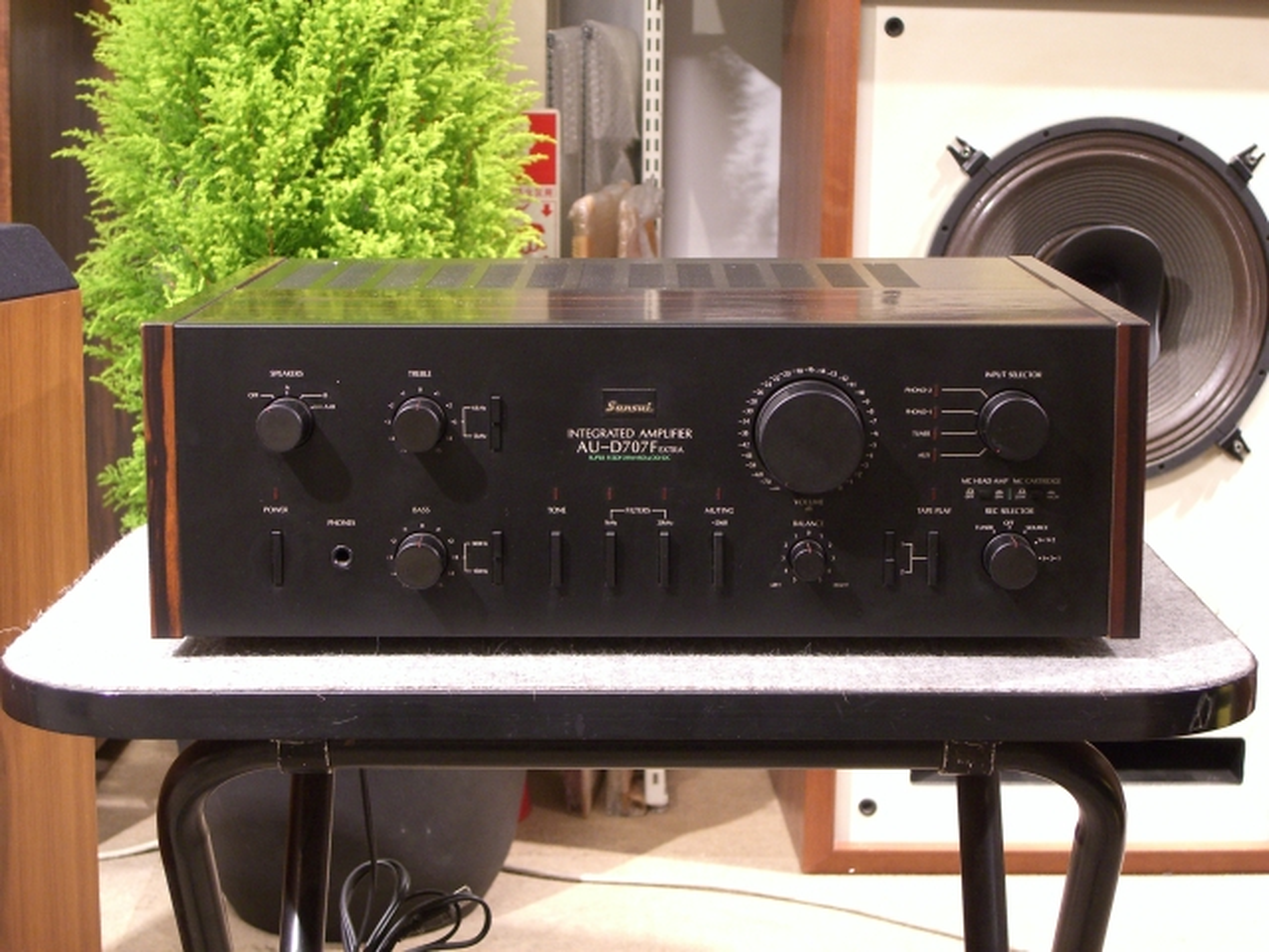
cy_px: 476
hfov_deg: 28.6
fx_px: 2493
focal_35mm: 68
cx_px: 634
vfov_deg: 21.6
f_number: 4
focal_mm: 14.2
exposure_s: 1/5
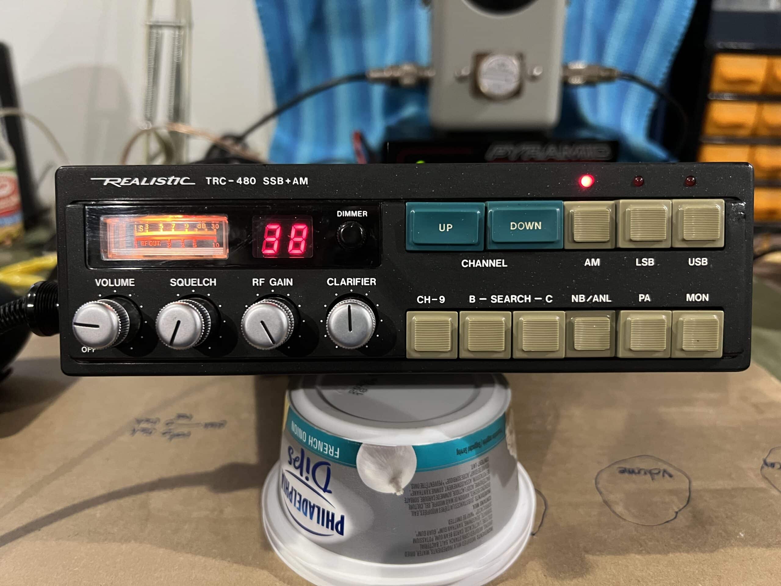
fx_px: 587
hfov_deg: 67.3
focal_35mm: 26
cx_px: 390
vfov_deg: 53.1
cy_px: 293
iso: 500
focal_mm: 5.7
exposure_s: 1/30
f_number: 1.5
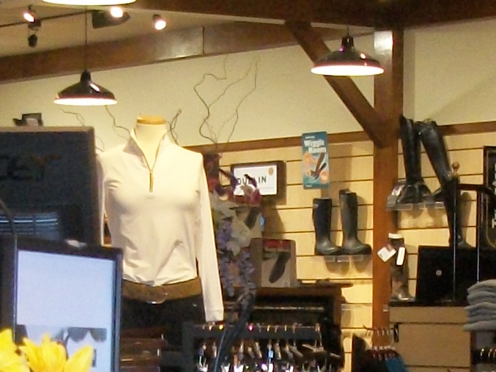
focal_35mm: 189
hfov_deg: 10.4
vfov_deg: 7.7
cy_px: 564
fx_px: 2709
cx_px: 131
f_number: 2.9
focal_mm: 5.7
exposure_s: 1/30
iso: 160
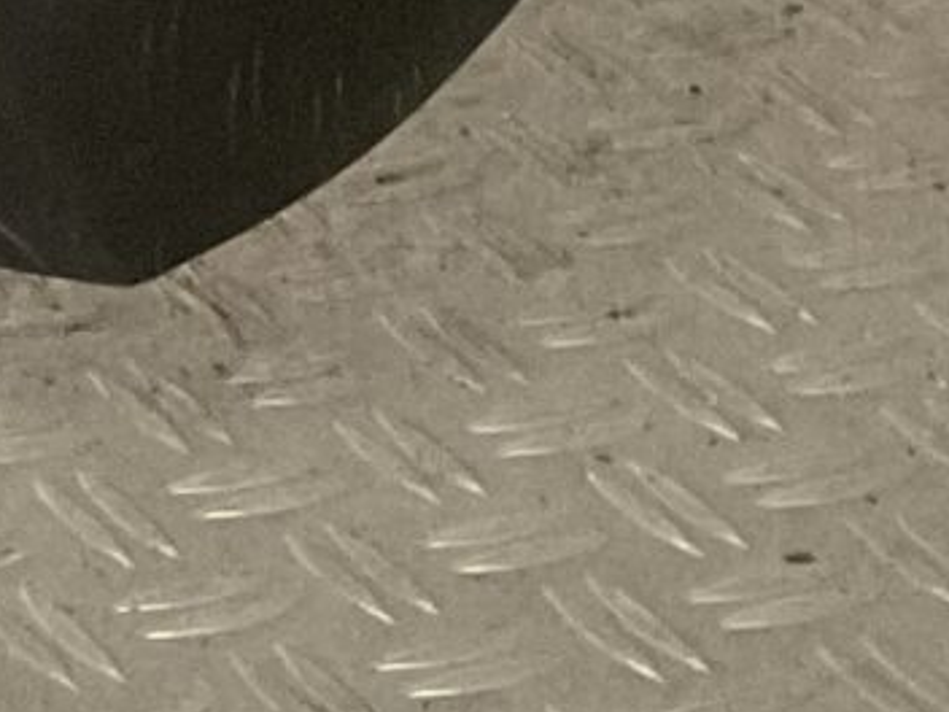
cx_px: -2044
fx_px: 5785
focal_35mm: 211
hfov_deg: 7.9
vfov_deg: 6.7
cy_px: -957
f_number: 1.8
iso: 125
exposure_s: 1/50
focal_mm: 3
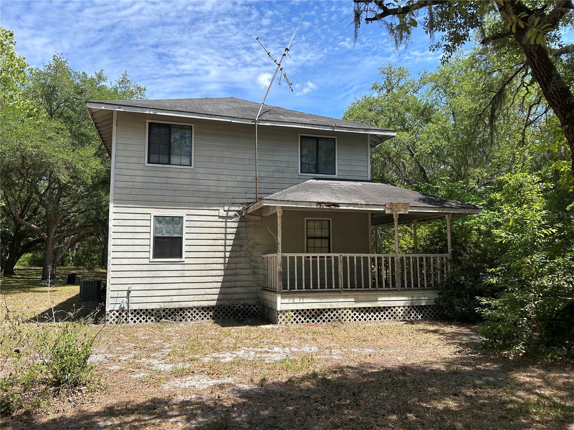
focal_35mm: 26
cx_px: 287
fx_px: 431
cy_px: 215
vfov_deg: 53.1
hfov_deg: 67.3
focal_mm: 5.7
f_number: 1.5
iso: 50
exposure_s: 1/2571
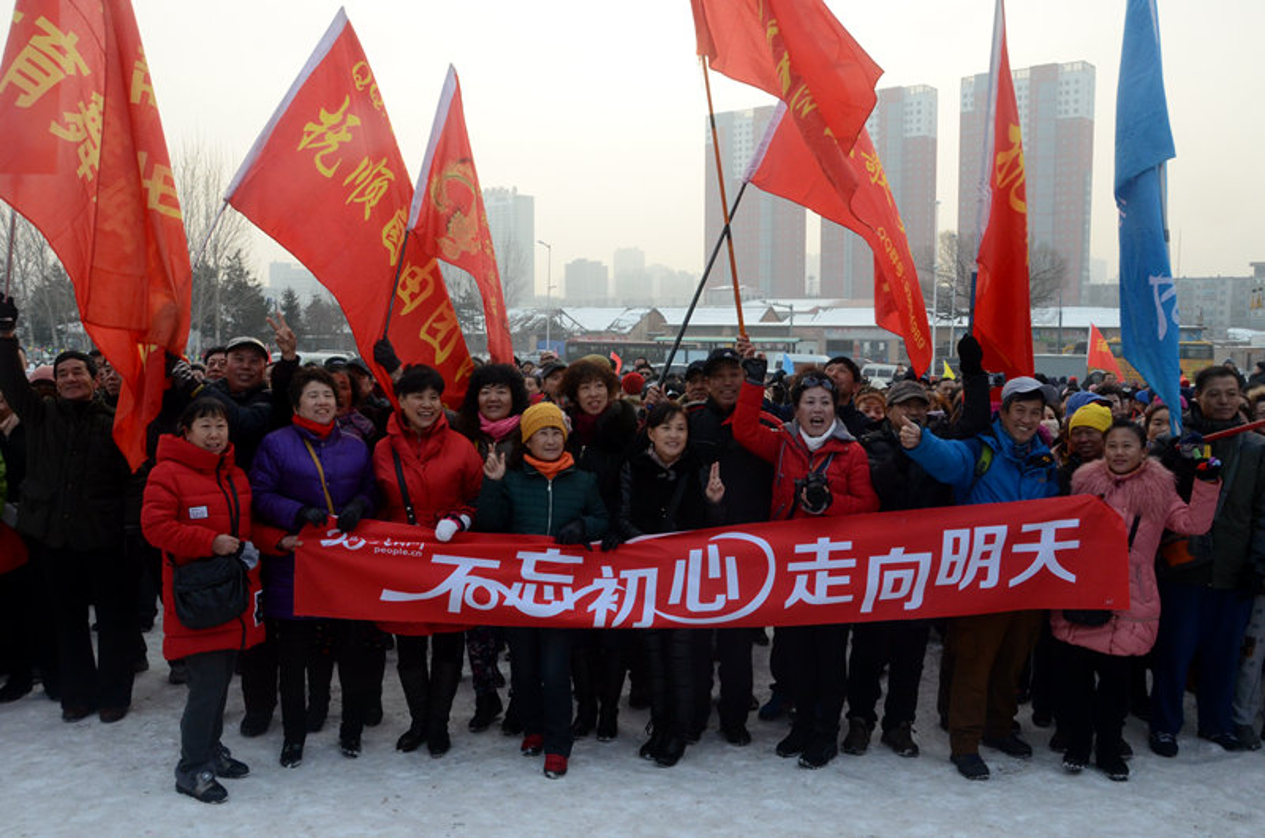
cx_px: 632
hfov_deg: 62.0
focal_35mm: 30
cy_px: 419
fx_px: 1052
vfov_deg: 43.4
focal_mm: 20
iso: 1250
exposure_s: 1/400
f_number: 10
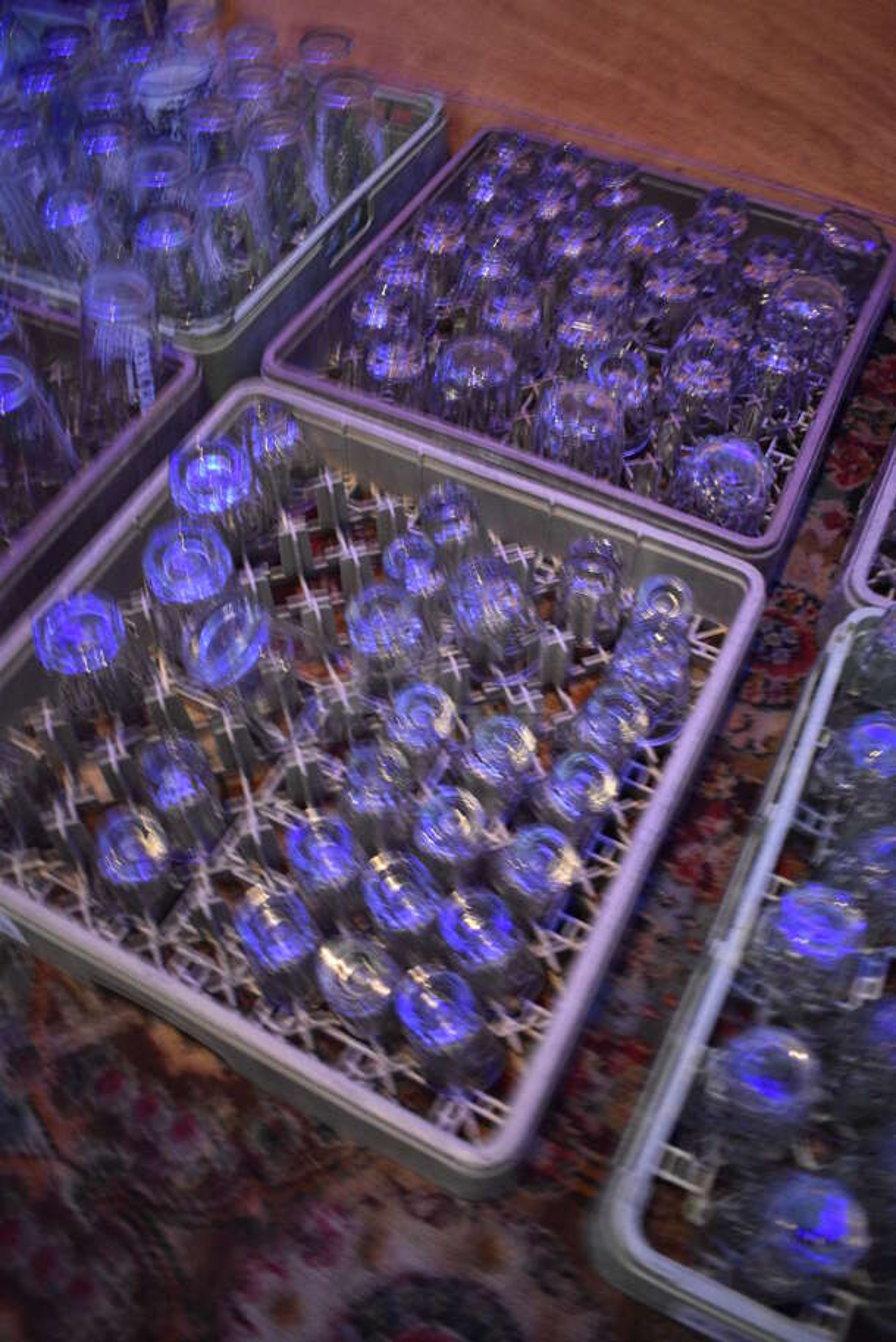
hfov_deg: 48.0
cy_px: 671
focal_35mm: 27
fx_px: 1006
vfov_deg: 67.3
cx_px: 448
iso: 3200
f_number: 3.5
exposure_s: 1/13
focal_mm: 18
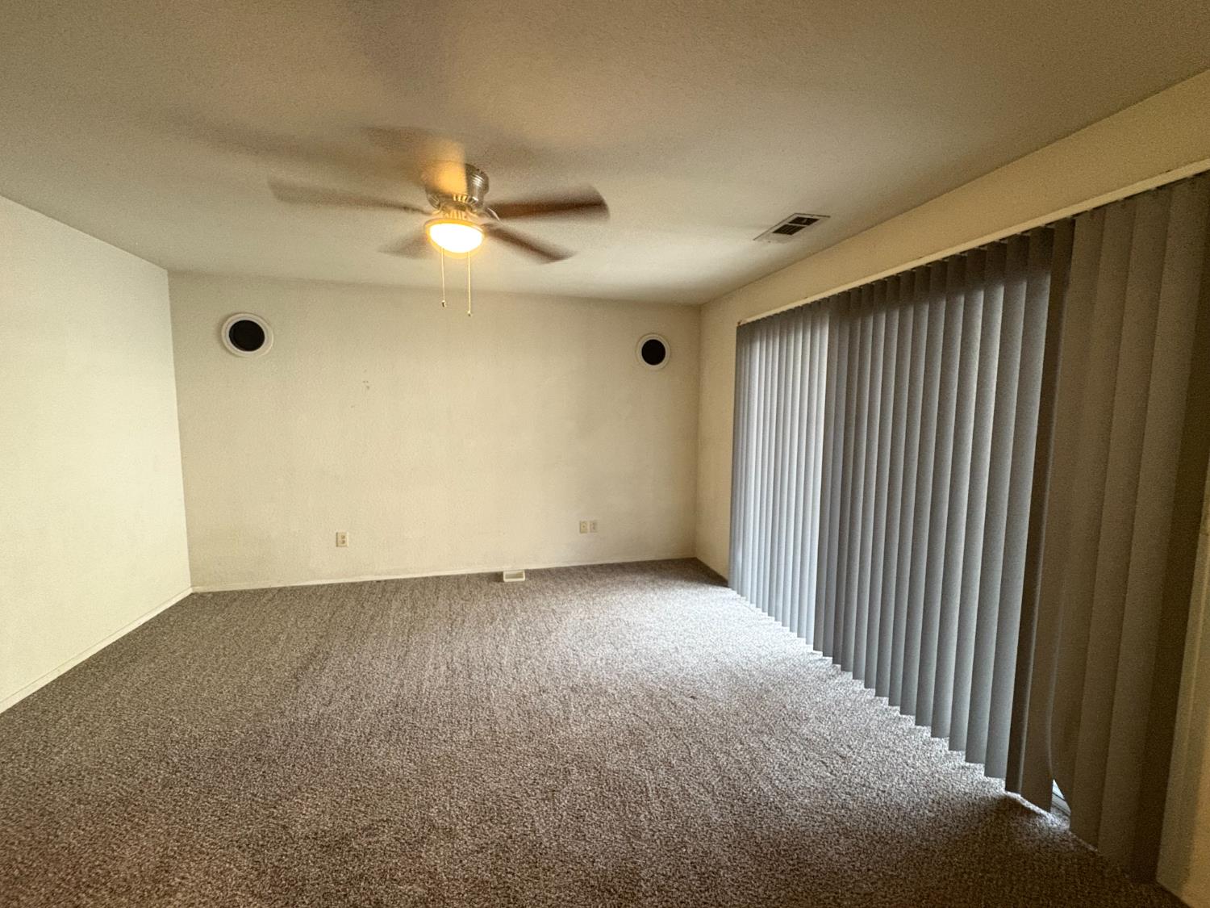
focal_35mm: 14
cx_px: 605
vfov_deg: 85.7
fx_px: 489
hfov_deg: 102.1
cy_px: 454
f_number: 2.2
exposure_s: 1/40
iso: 640
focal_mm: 2.22
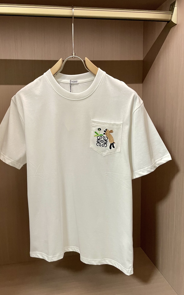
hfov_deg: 44.4
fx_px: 225
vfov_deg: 66.5
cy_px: 149
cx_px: 79
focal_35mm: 28
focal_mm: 4.2
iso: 160
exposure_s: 1/60
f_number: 1.6
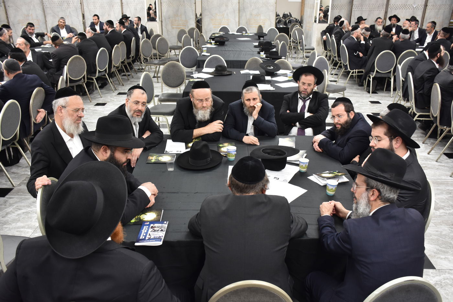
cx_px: 226
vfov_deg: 43.6
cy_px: 151
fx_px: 377
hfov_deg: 61.9
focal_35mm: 30
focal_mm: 20
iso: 1000
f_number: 5.6
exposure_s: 1/80
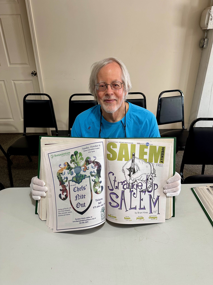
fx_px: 197
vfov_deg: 71.6
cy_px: 142
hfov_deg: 56.8
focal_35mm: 24
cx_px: 106
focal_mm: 6.86
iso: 250
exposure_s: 1/102
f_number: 1.78
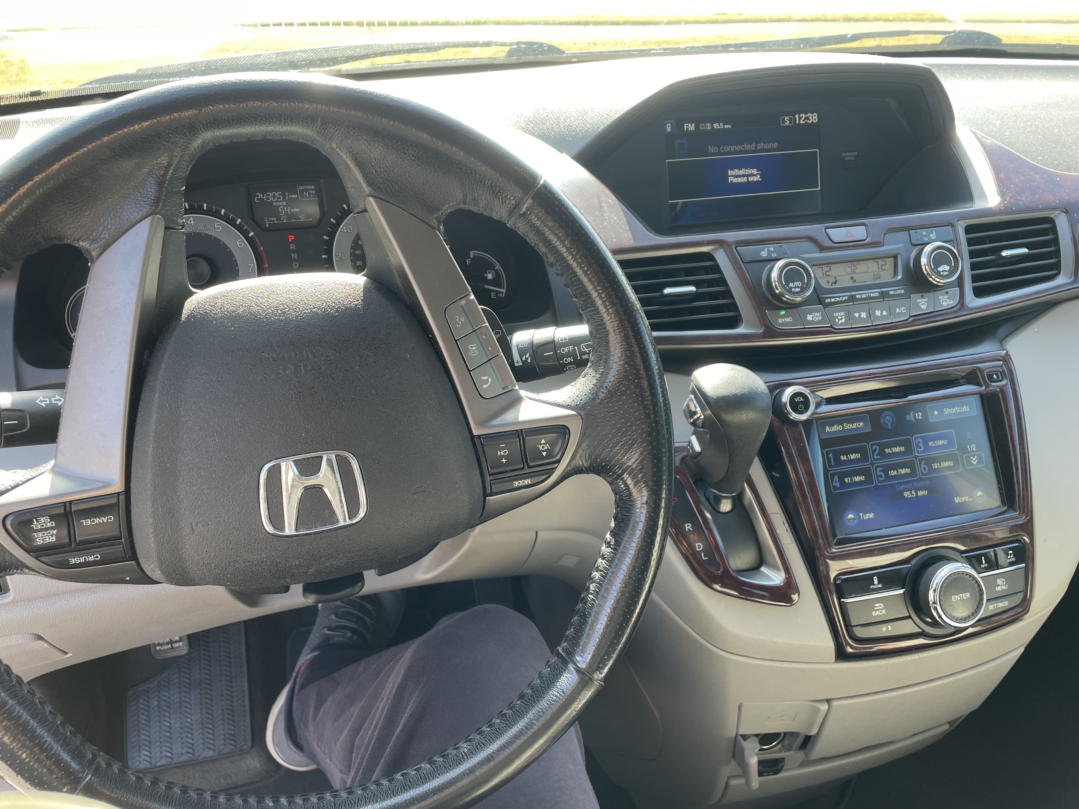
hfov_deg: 67.3
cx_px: 540
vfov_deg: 53.1
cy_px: 404
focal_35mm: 26
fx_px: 810
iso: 40
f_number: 1.6
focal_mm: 4.2
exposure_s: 1/121
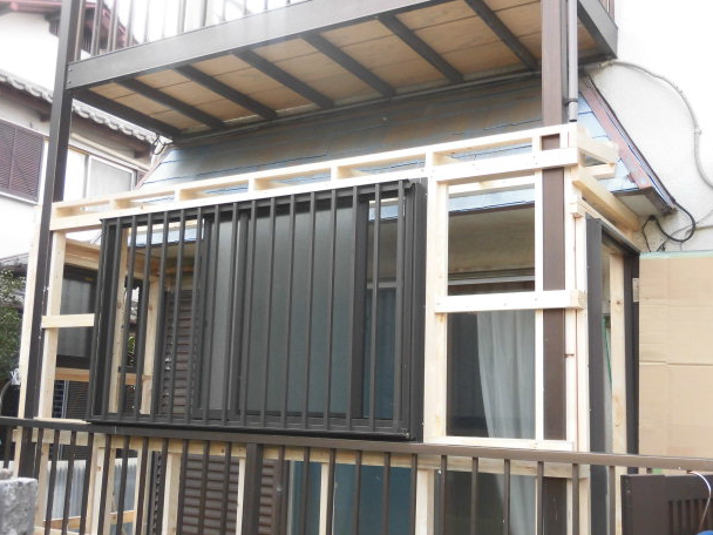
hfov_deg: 46.8
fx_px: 824
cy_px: 278
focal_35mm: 40
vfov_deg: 36.0
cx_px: 361
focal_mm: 6.77
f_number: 3.7
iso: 160
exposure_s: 1/80
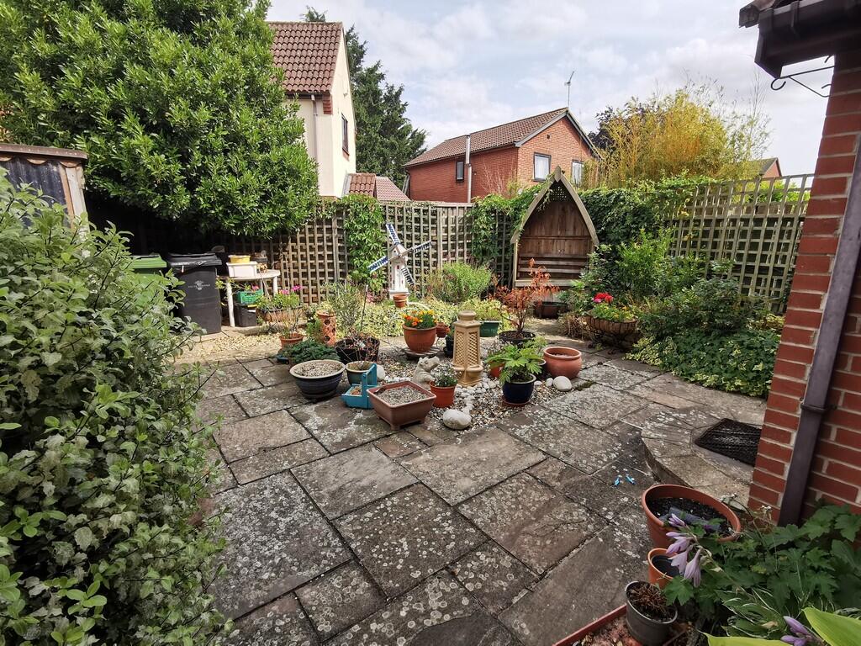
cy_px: 323
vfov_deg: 74.7
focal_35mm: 17
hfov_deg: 91.0
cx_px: 430
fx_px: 423
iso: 50
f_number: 2.2
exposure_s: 1/500
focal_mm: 2.26
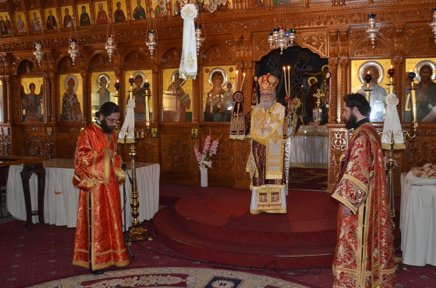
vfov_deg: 43.4
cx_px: 240
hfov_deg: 61.9
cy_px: 141
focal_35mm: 30
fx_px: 363
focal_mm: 18
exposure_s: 1/60
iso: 2000
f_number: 6.3
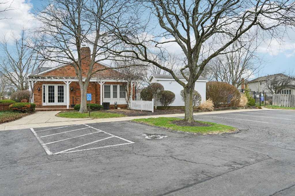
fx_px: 197
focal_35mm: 24
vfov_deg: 53.1
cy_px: 98
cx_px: 148
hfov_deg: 73.8
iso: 400
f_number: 4
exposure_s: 1/125
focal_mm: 24
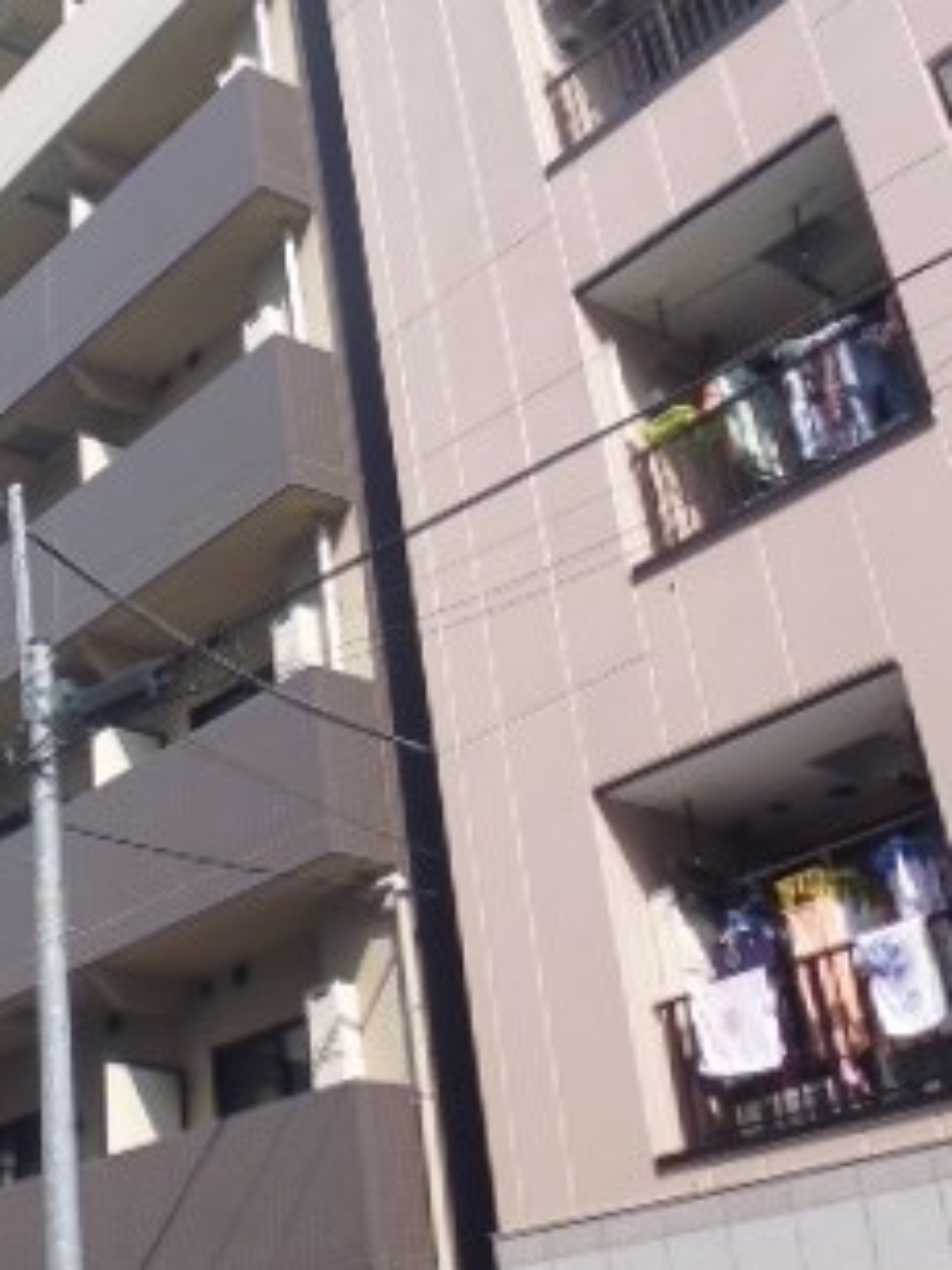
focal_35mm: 50
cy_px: 385
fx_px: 1835
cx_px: -33
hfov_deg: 27.2
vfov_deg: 37.6
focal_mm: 4.3
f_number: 9
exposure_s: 1/80
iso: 160
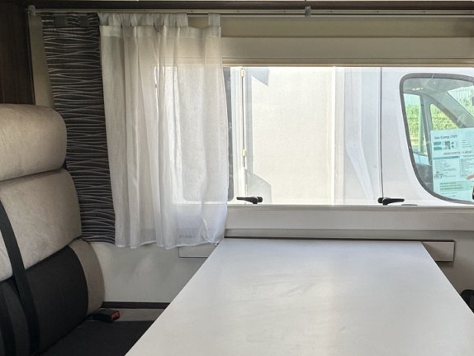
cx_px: 316
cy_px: 210
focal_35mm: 39
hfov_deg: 47.1
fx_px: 534
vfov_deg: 36.7
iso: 50
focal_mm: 2.22
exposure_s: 1/99
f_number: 2.2
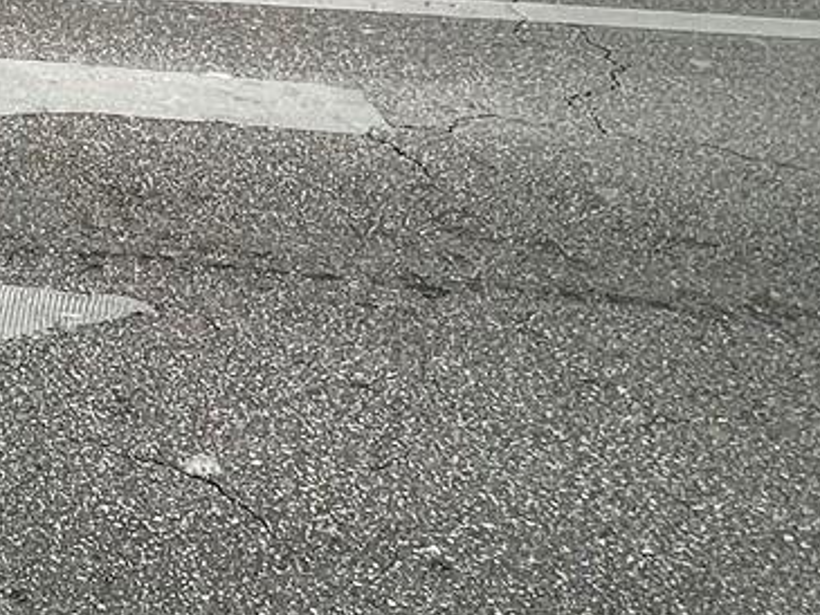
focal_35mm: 57
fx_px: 1351
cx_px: -476
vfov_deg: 17.8
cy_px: -619
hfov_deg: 24.4
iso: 40
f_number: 1.8
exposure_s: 1/5236
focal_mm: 1.57
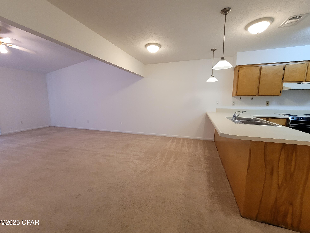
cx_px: 155
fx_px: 116
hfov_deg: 106.2
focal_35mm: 13
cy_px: 116
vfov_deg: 89.9
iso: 250
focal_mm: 2.2
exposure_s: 1/60
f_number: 2.2
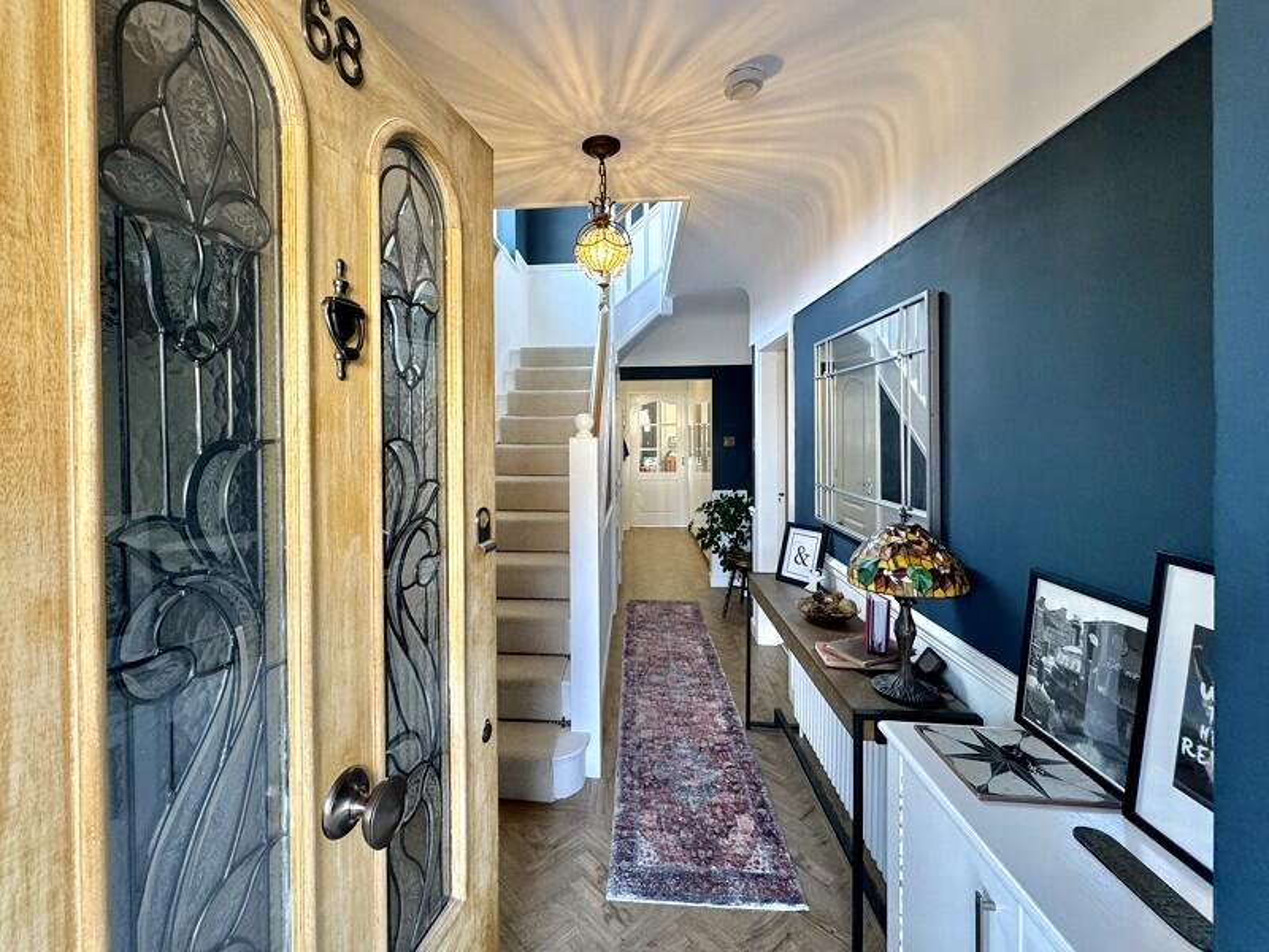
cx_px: 634
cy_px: 476
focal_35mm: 14
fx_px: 513
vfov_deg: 85.7
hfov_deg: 102.1
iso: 250
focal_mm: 2.22
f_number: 2.2
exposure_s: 1/100
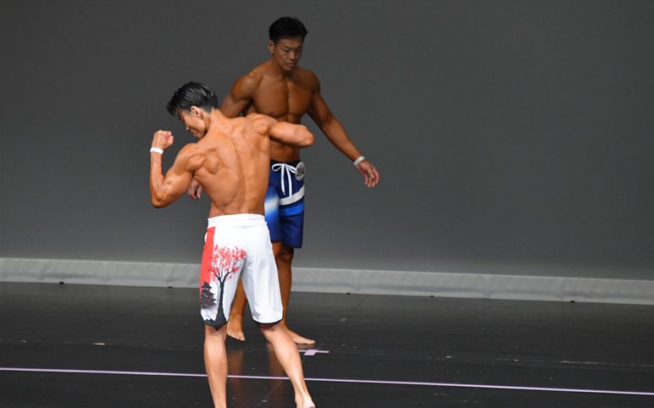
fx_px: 6290
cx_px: 327
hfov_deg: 6.0
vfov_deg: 3.7
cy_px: 216
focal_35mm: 353
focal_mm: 230
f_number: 5.6
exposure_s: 1/400
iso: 4000
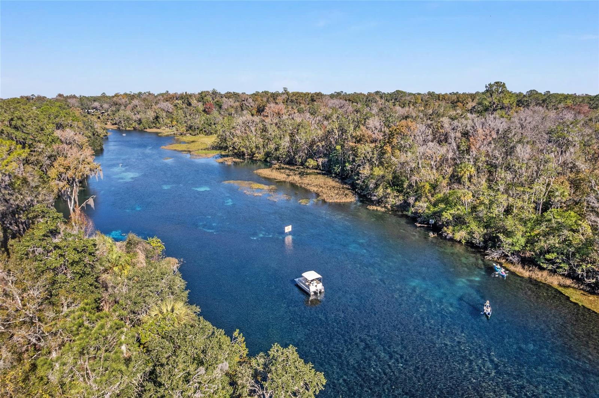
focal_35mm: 22
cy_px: 199
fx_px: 366
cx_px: 300
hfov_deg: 78.6
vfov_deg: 57.2
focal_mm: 8.38
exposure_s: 1/1500
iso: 100
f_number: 2.8
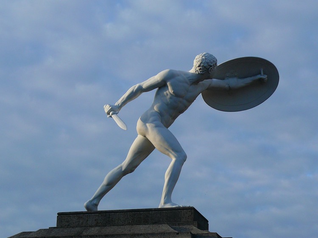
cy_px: 119
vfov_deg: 12.5
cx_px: 159
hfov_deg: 16.7
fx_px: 1084
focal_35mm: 118
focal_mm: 17.5
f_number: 4
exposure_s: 1/250
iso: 100
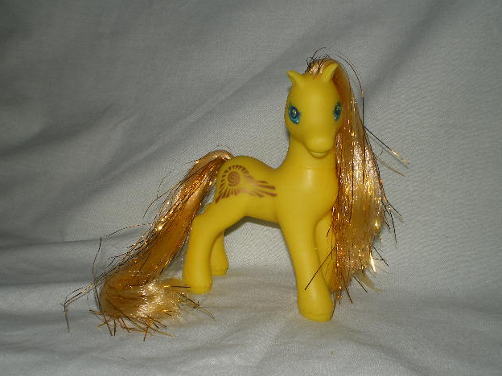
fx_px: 566
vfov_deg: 36.8
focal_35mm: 39
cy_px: 190
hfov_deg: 47.9
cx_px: 248
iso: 64
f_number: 4.6
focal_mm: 6.3
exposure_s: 1/30
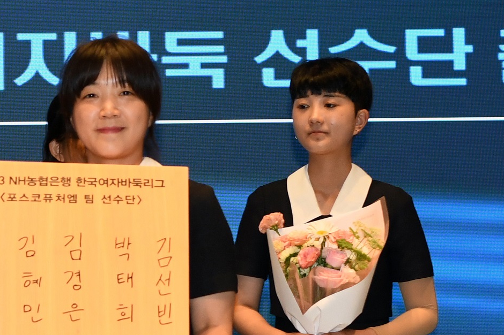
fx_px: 2463
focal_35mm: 176
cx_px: 32
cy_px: 120
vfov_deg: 7.8
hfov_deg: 11.6
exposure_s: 1/125
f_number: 5
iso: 640
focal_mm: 34
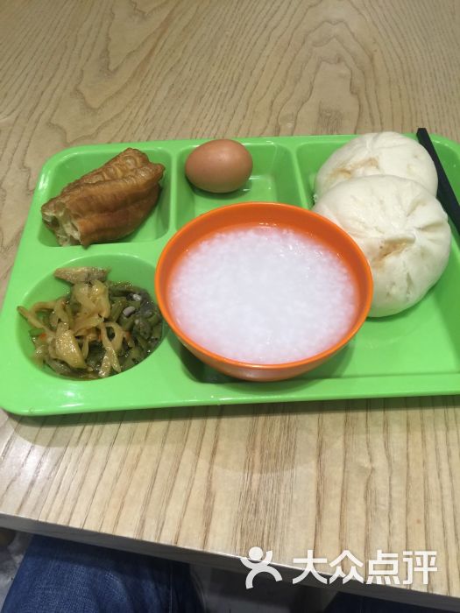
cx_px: 230
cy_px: 306
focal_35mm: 29
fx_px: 514
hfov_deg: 48.2
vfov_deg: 61.7
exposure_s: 1/33
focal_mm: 4.15
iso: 50
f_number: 2.2
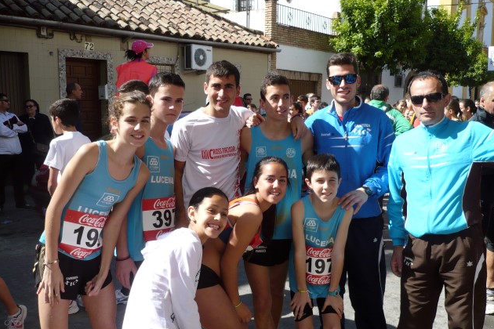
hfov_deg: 51.9
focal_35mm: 37
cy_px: 180
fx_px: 508
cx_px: 249
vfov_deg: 35.9
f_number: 2.8
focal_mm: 5.8
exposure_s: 1/800
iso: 100
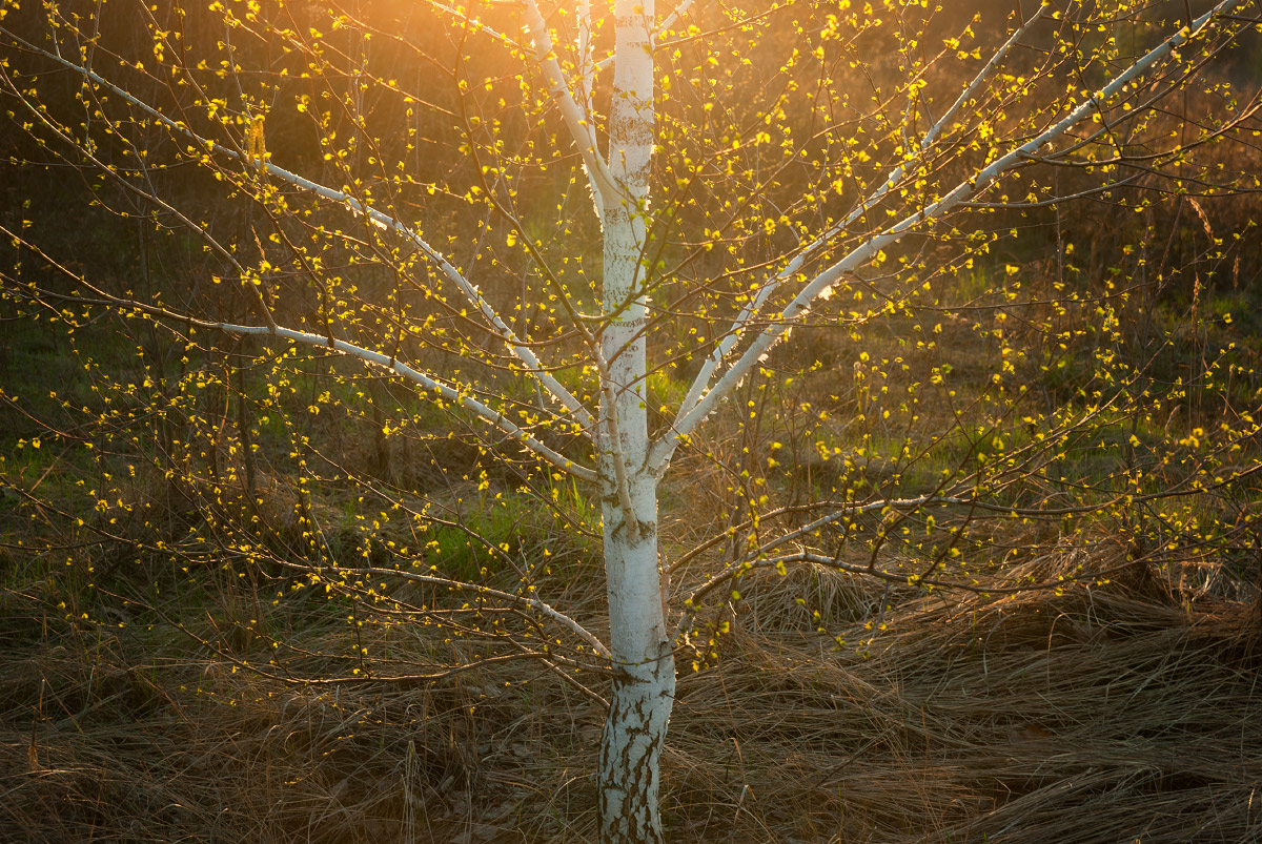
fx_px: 2632
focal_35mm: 75
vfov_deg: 18.2
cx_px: 631
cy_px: 422
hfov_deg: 27.0
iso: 100
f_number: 6.3
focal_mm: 50
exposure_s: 1/80
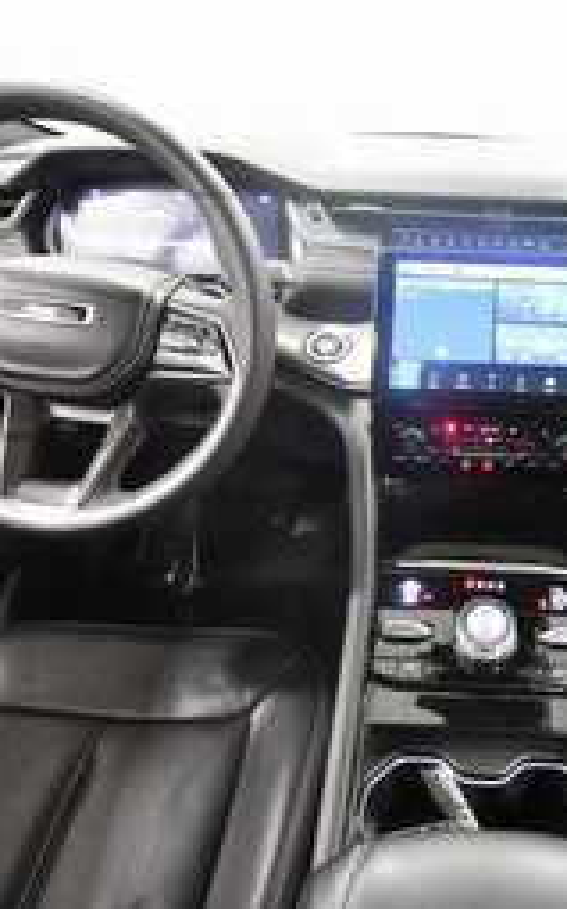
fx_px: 594
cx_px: 478
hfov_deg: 47.3
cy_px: 437
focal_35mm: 24
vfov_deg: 74.8
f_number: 4.5
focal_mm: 10
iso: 3600
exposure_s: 1/60
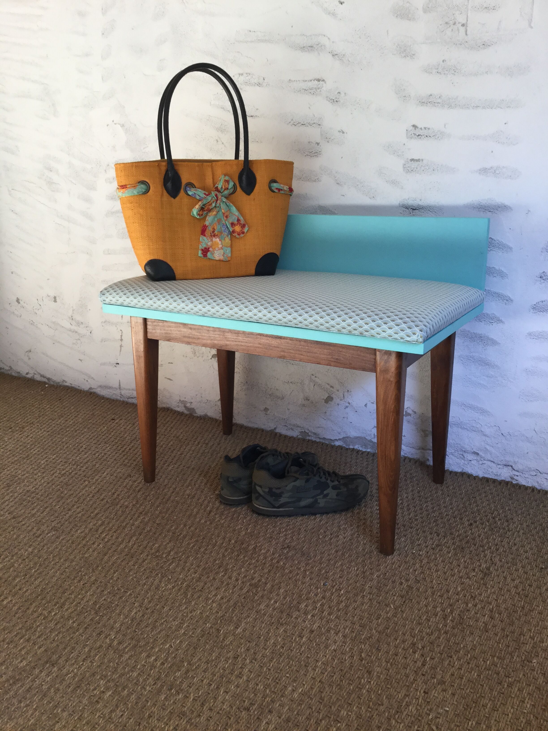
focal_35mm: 31
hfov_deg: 45.4
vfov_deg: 58.4
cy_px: 366
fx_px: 654
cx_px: 274
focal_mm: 3.3
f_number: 2.4
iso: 25
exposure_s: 1/33
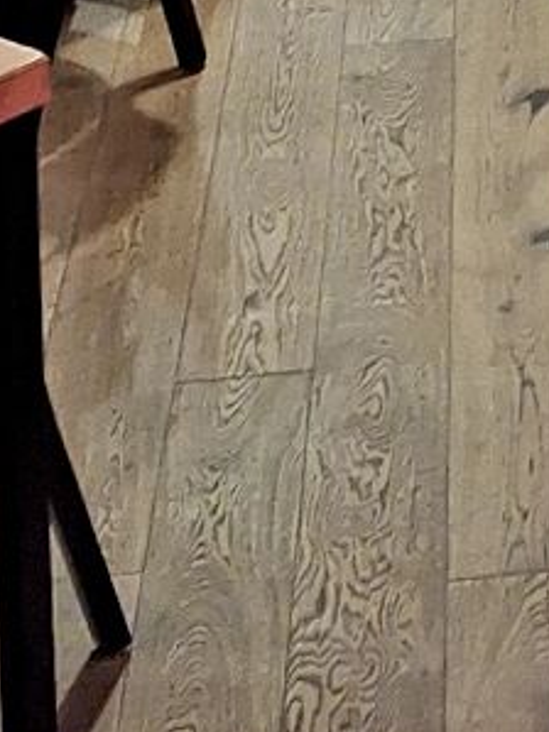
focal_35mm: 154
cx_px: 1125
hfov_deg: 9.0
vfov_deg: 11.1
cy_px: -945
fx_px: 3259
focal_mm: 5.54
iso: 1000
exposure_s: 1/20
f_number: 1.8
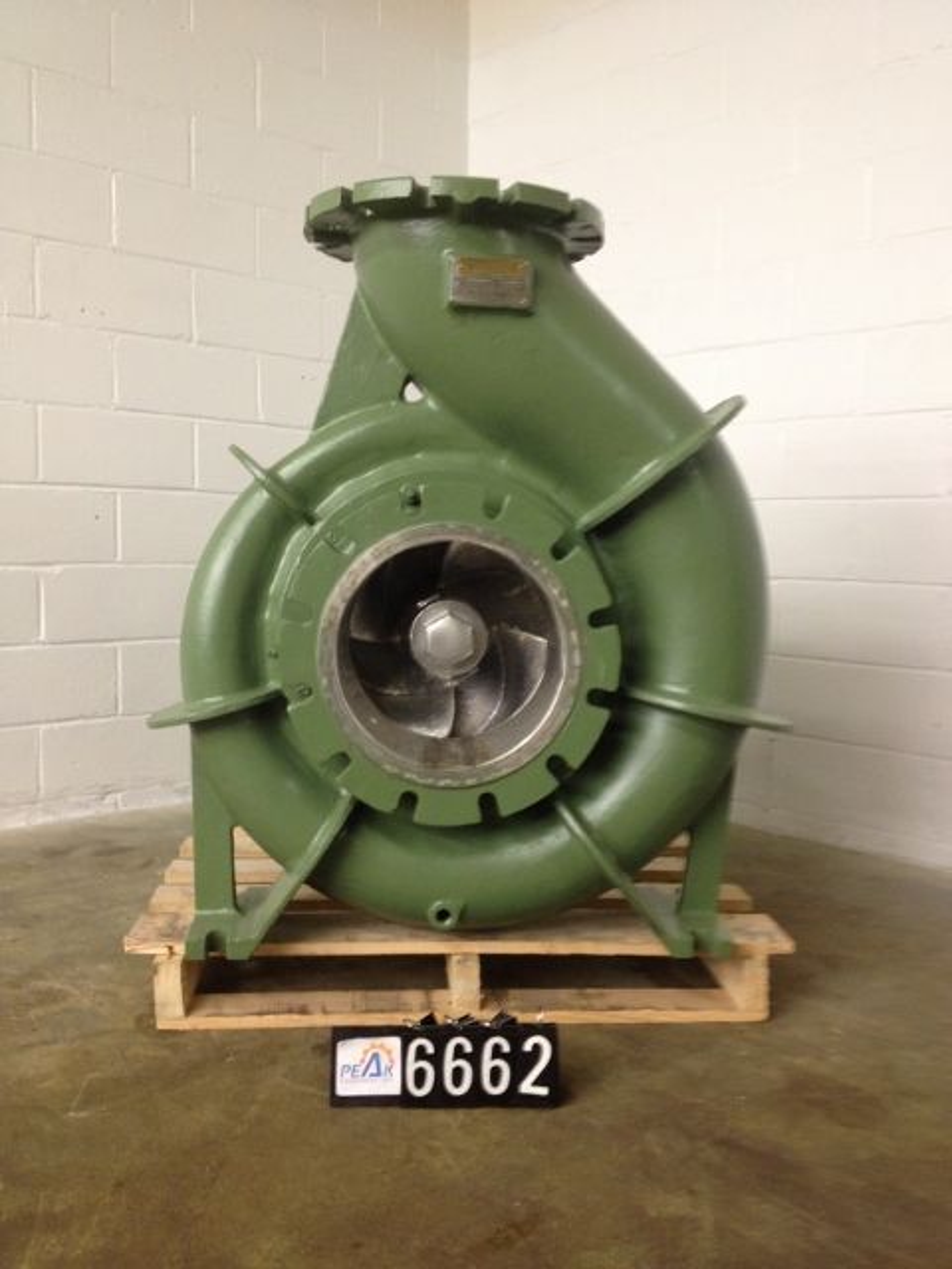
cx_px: 476
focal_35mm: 35
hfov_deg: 40.7
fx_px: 1283
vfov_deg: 52.6
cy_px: 634
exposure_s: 1/20
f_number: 2.4
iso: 160
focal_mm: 4.28
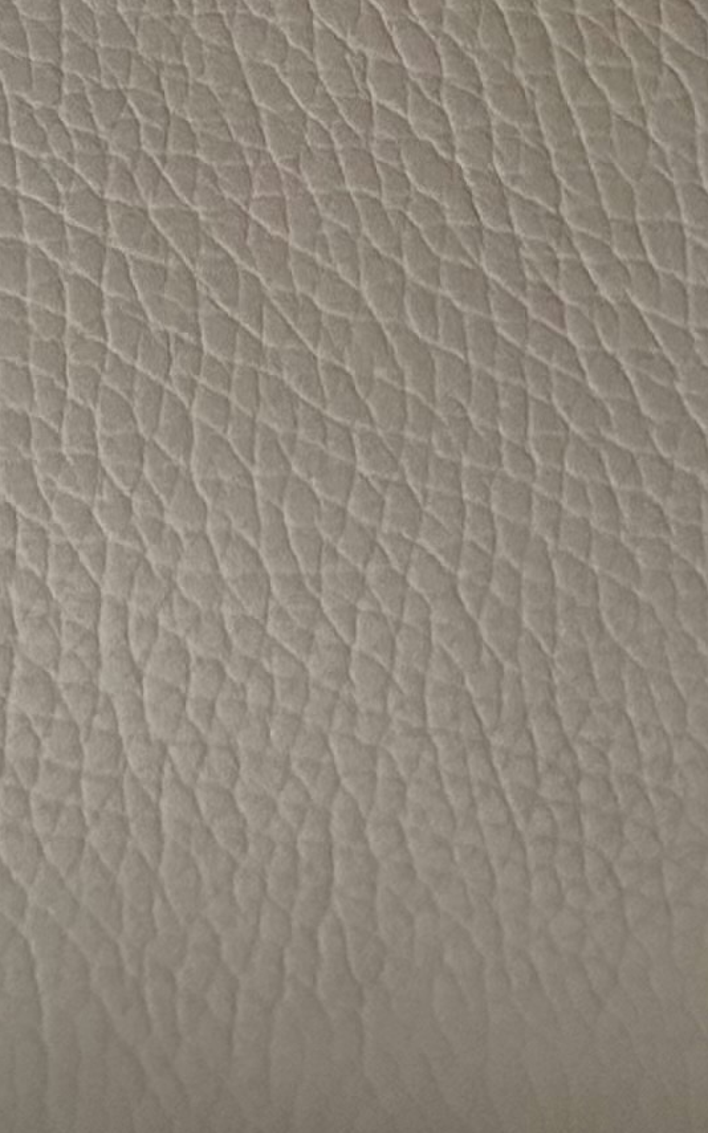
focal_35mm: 120
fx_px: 3707
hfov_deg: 10.8
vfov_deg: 16.0
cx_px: 5
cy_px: -558
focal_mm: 6.86
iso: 800
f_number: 1.78
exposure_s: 1/60
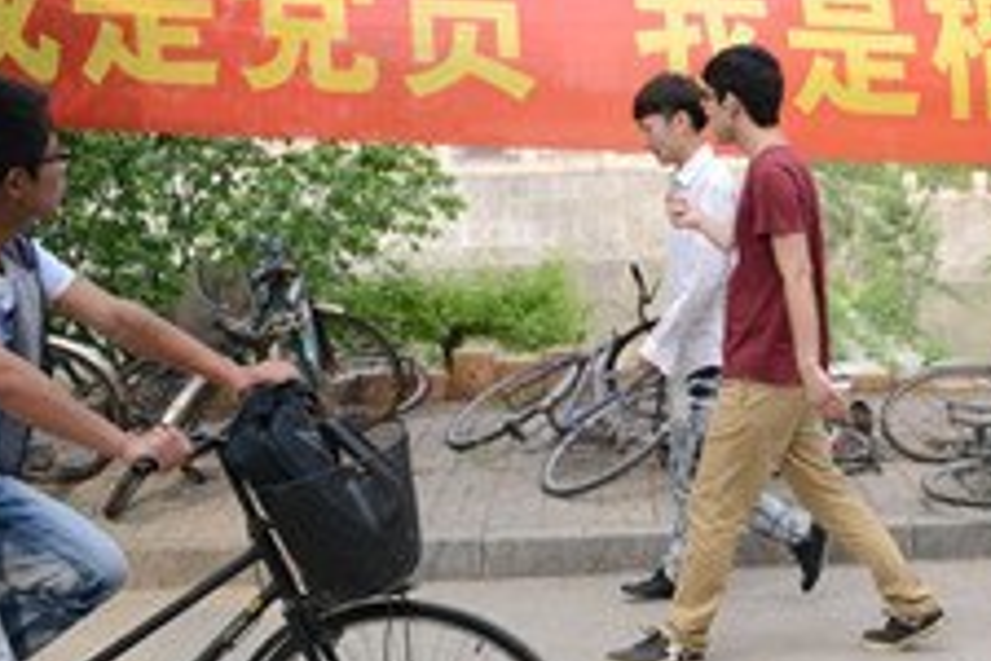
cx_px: 1031
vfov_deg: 22.5
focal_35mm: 60
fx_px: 1652
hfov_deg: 30.6
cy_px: 438
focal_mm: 18
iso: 140
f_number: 4
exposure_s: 1/320
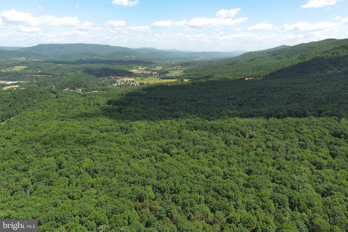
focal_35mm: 29
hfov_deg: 63.7
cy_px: 116
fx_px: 280
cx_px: 174
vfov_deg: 45.0
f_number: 2.8
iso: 100
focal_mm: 10.57
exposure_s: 1/829
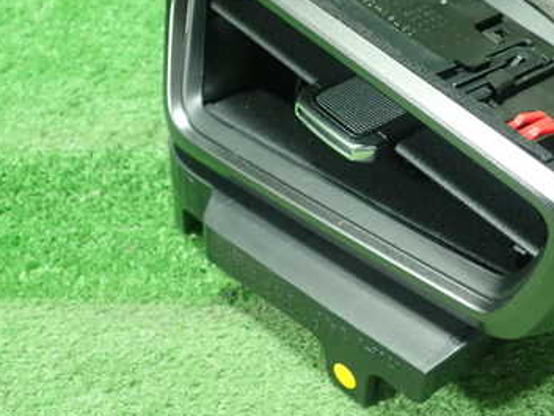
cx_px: 388
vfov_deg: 28.3
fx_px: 816
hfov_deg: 36.9
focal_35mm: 51
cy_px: 122
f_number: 2.3
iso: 800
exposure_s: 1/100
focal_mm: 5.5
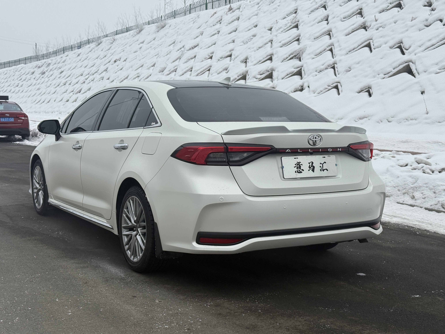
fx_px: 617
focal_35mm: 48
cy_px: 167
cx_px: 222
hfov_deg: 39.7
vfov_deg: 30.3
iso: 64
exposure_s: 1/3378
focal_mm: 6.76
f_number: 1.78
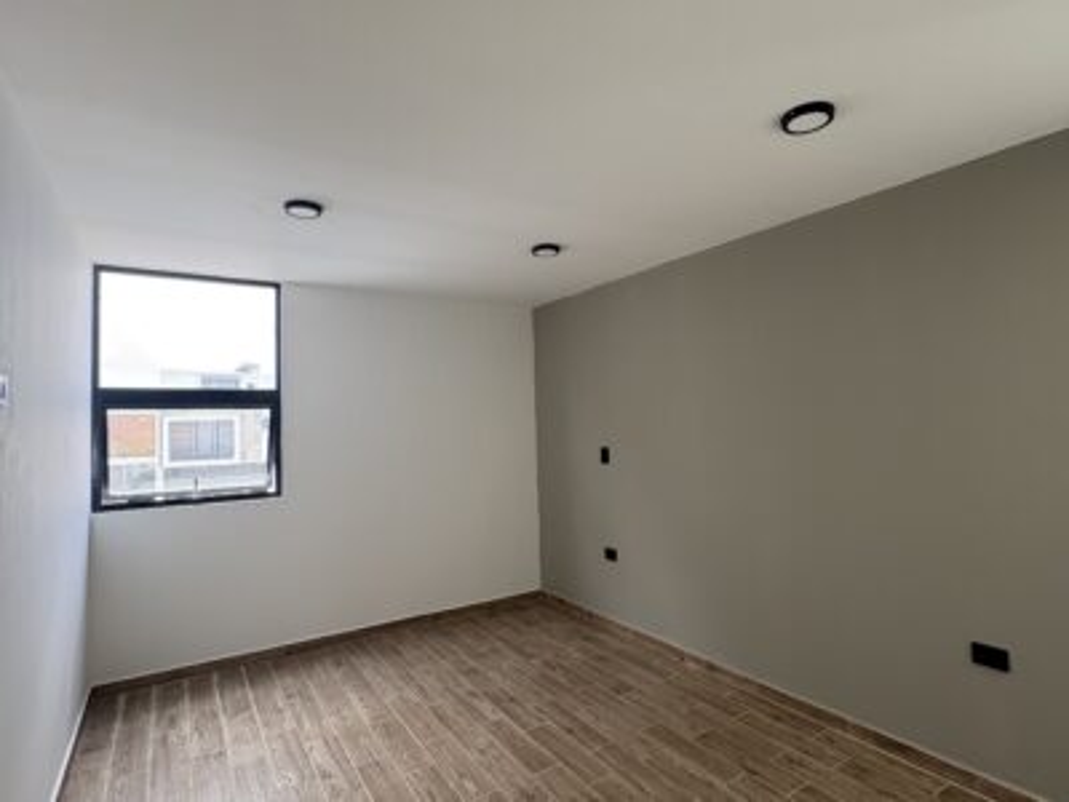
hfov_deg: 102.1
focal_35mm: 14
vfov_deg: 85.7
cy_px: 401
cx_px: 534
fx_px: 432
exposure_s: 1/99
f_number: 2.2
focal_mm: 2.22
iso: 64
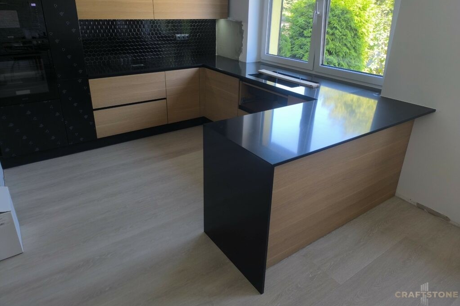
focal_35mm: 24
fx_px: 307
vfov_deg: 53.0
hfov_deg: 73.8
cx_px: 230
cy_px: 135
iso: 250
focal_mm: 6.14
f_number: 1.65
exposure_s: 1/100
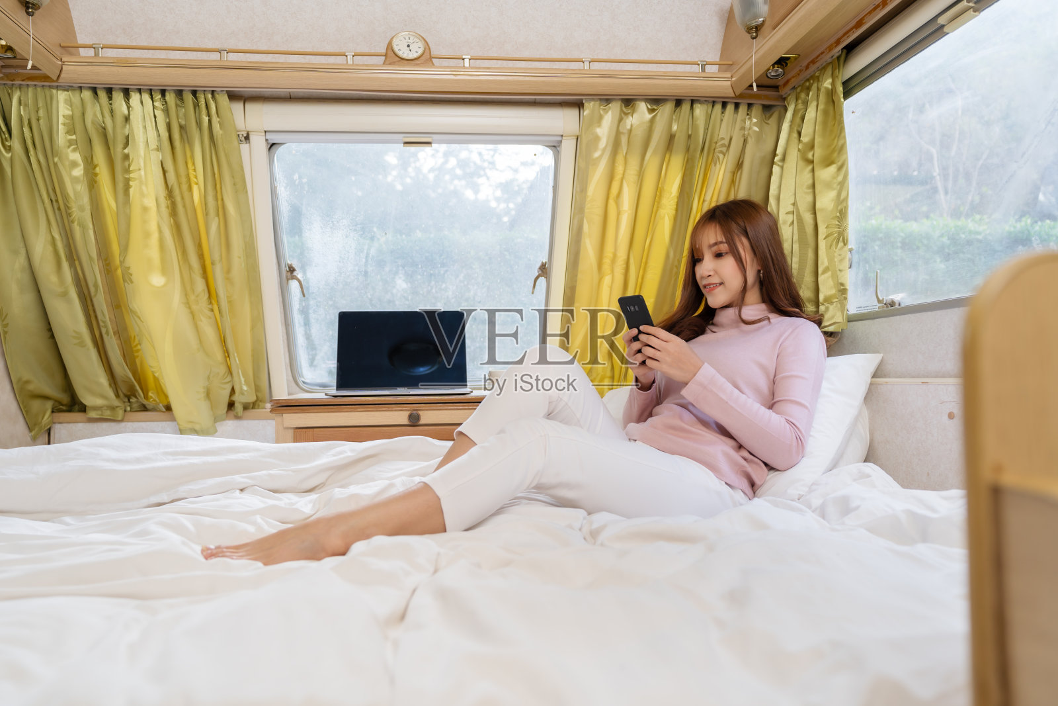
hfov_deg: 69.4
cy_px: 353
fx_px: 764
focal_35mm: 26
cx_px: 529
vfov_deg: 49.6
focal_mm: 26
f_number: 2.8
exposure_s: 1/125
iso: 100
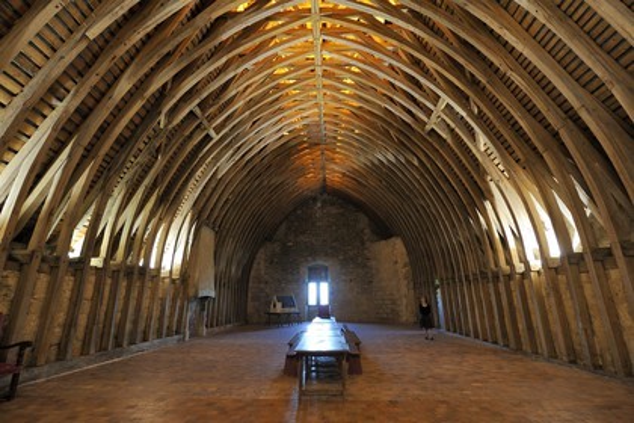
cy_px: 212
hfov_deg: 96.7
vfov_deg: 73.7
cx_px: 317
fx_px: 282
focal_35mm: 16
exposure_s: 1/2.5
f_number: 5.6
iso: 200
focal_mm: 16
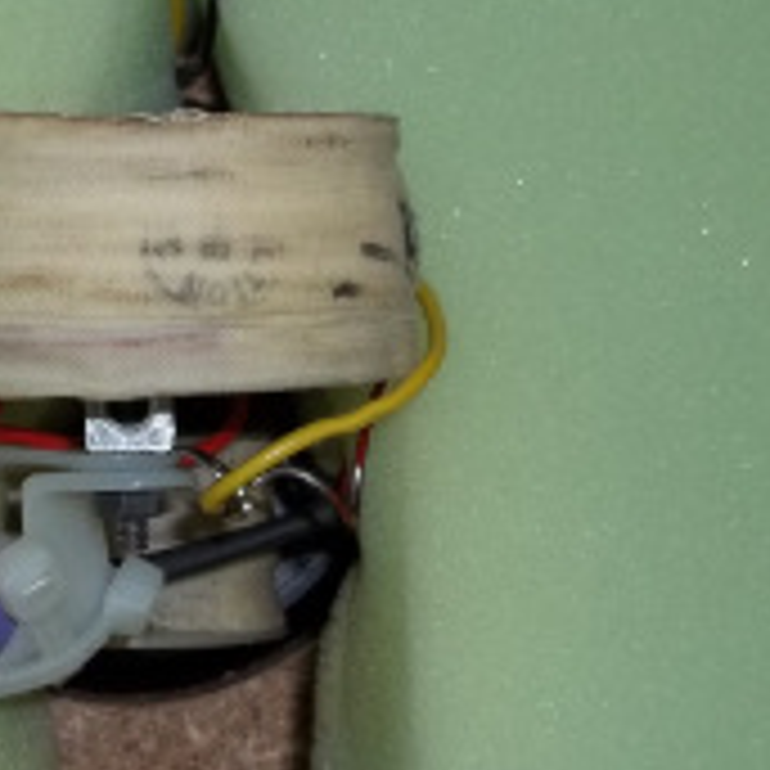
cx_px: 32
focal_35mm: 109
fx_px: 2743
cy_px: 90
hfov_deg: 15.7
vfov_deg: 15.8
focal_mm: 5.9
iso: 64
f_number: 3.3
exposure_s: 1/30
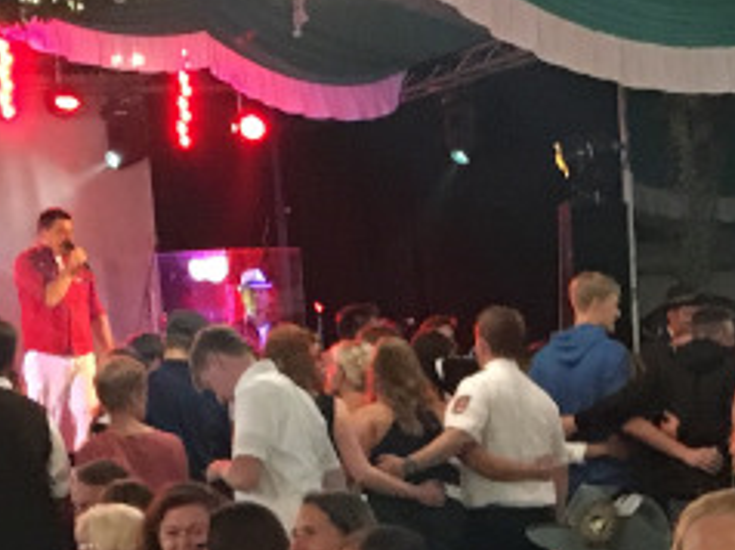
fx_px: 2651
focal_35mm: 125
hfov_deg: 15.6
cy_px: 865
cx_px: 618
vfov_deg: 11.3
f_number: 2.2
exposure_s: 1/17
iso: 250
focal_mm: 4.15
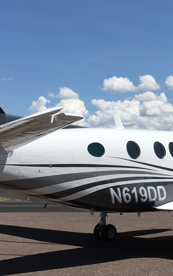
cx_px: 118
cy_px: 153
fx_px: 558
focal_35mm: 74
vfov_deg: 27.8
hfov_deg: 17.6
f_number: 2.2
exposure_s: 1/3344
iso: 25
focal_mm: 4.15
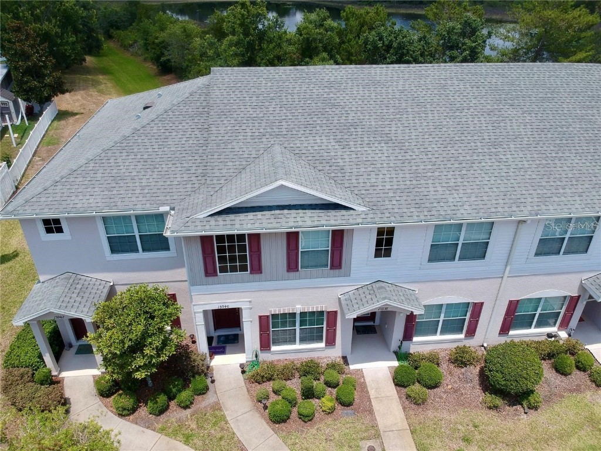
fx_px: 434
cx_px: 300
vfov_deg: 54.9
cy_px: 226
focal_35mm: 25
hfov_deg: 69.4
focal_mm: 4.49
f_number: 2.6
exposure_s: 1/1250
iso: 100
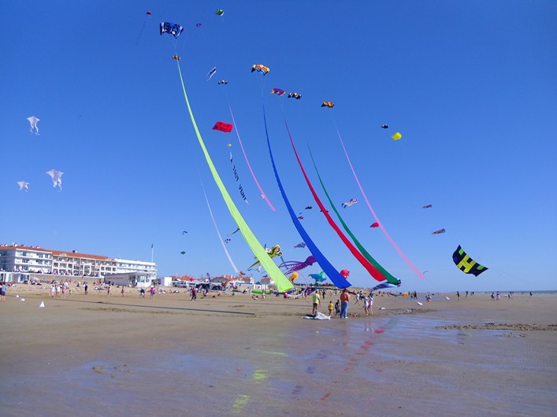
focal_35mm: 31
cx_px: 278
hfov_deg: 58.4
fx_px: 499
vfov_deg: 45.4
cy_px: 208
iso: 80
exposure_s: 1/173
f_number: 9.5
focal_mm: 5.6
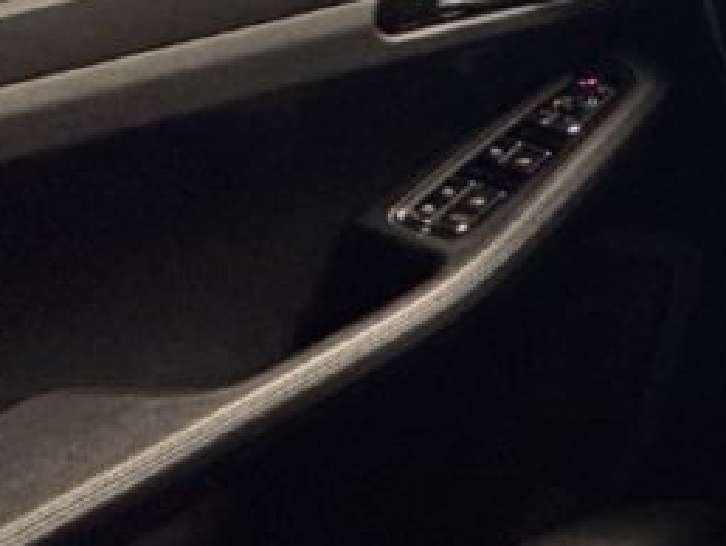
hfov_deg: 17.2
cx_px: 1579
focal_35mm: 65
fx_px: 1365
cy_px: -228
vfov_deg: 20.1
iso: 200
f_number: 2.2
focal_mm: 2.22
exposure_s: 1/84
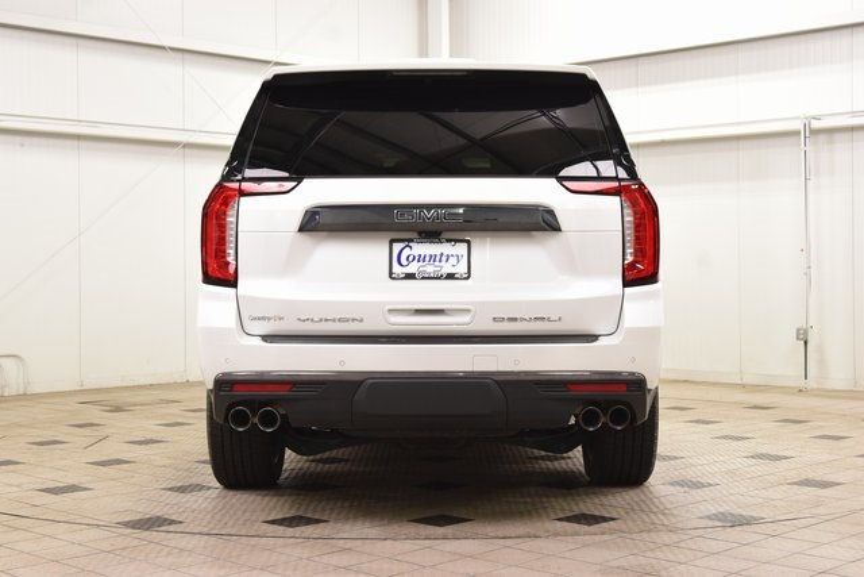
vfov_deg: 23.8
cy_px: 288
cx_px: 432
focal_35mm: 57
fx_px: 1368
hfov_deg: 35.0
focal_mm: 38
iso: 1100
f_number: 7.1
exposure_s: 1/30
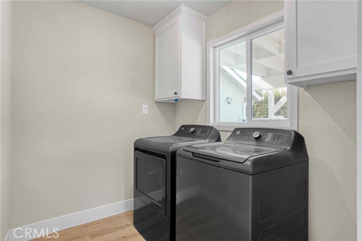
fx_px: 181
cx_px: 181
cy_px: 120
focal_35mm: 18
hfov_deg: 90.0
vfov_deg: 67.4
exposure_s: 1/30
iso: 100
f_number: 6.3
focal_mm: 12
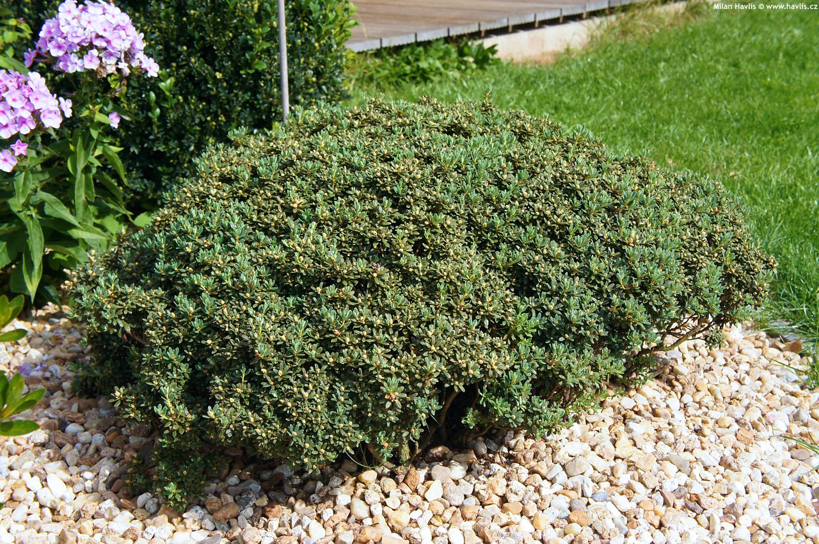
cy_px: 272
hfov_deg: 40.0
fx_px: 1125
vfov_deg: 27.2
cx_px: 410
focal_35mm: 50
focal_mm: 33
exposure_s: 1/250
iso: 200
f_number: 8
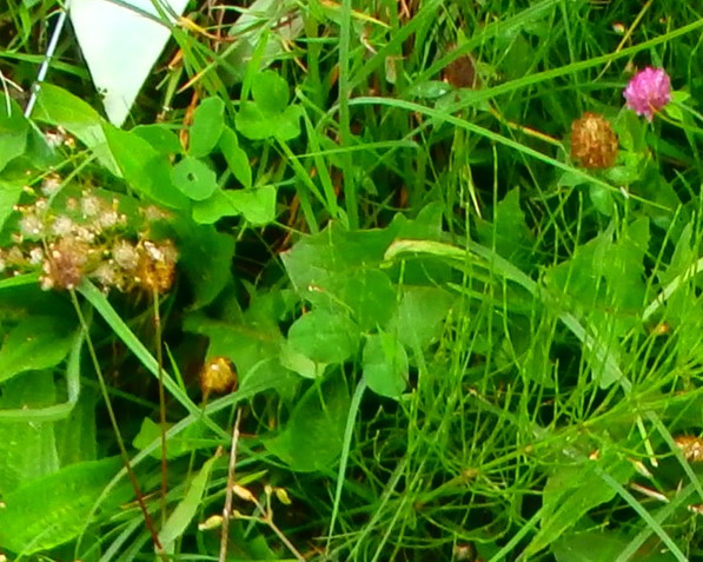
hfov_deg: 13.0
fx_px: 3057
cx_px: 642
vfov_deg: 9.5
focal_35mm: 147
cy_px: 1263
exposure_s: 1/125
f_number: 3.5
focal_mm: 5.36
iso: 100
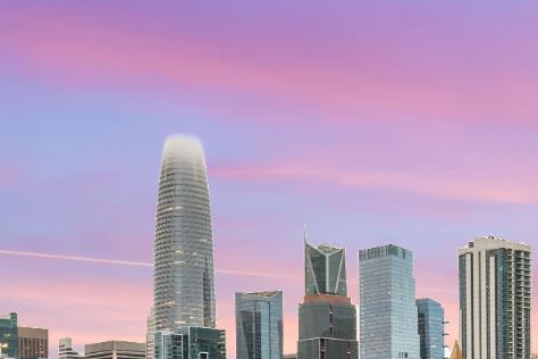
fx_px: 1136
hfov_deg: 26.2
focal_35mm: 76
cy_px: 227
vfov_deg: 17.9
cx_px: 418
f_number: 8
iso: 640
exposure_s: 1/30
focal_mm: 24
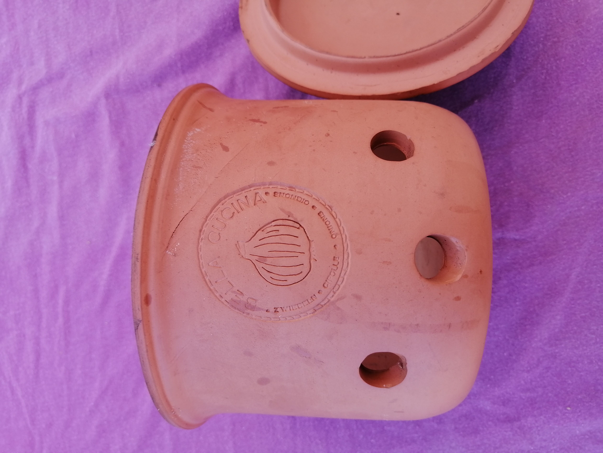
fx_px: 453
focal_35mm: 26
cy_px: 226
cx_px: 302
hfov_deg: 67.3
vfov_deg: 53.1
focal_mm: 3.96
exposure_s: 1/133
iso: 50
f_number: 1.8
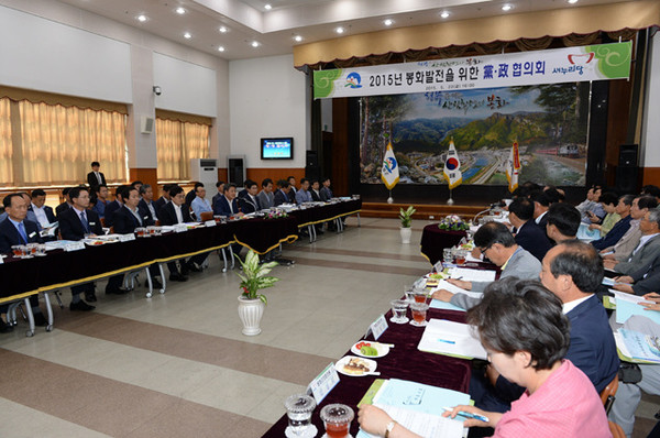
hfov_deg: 73.8
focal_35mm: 24
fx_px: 439
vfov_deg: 53.0
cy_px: 219
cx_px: 330
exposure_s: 1/100
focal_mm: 24
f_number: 5
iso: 1600
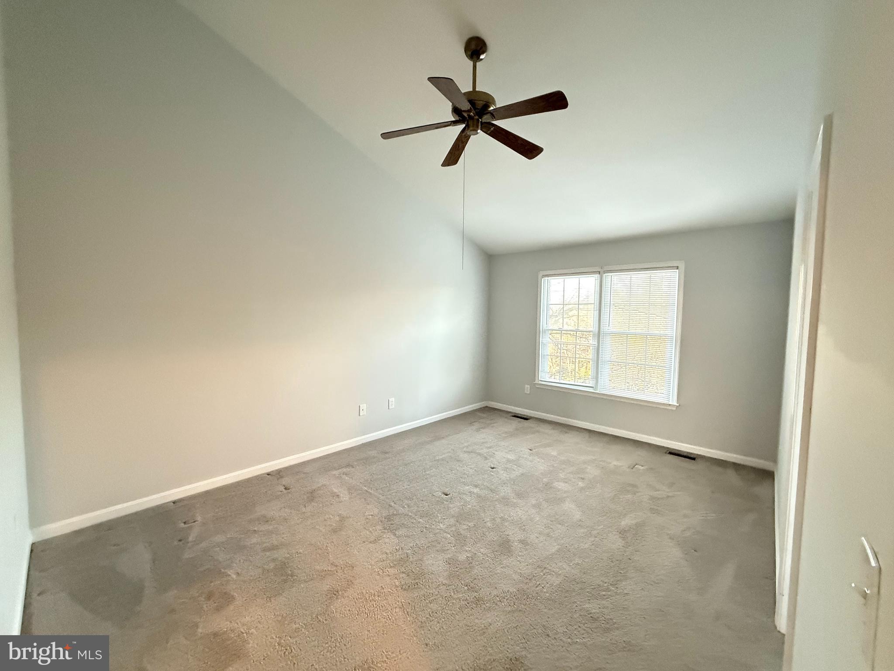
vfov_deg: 85.7
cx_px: 447
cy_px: 336
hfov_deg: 102.1
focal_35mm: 14
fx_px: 362
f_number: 2.2
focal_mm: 2.22
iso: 1000
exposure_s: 1/40
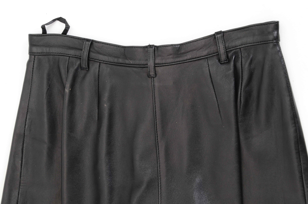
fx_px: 845
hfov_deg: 20.7
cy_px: 102
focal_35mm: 99
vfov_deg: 13.8
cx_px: 154
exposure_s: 1/80
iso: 400
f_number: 11
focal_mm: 66
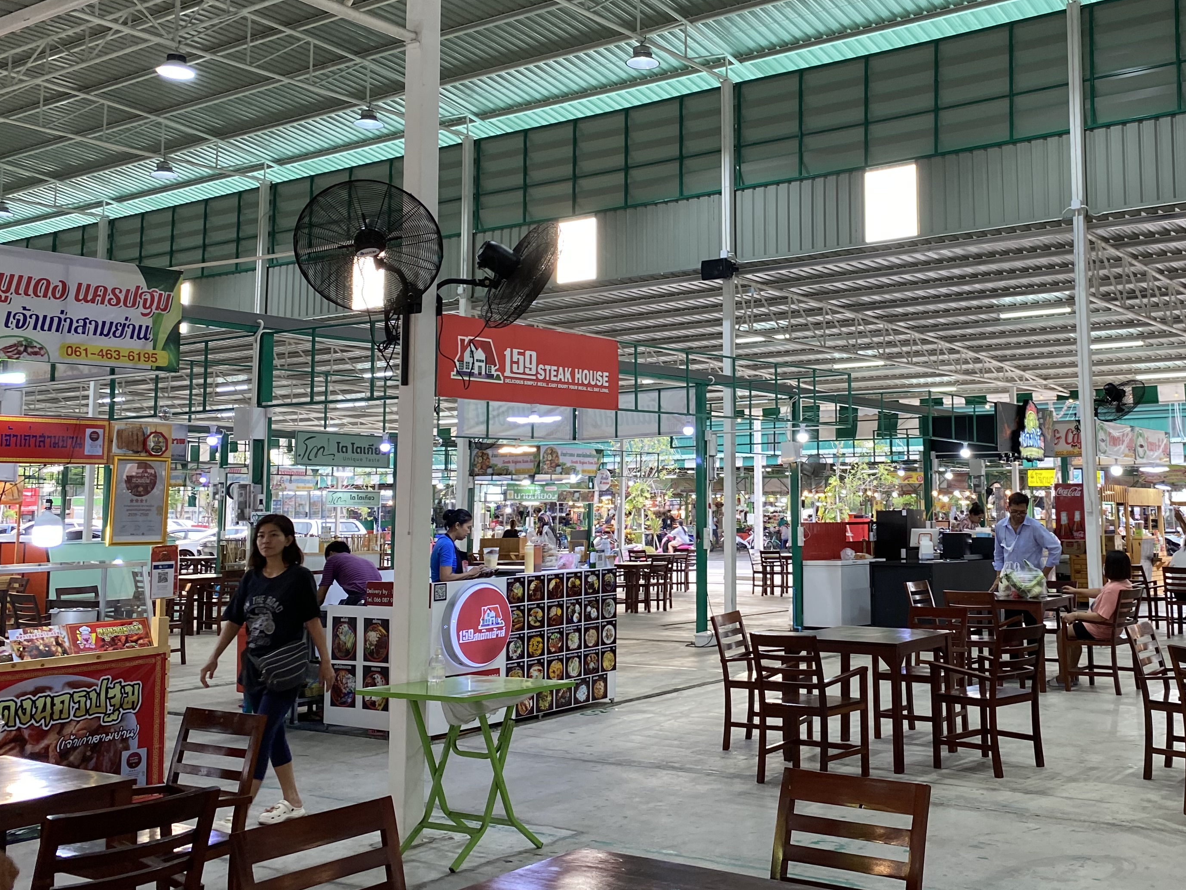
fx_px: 1302
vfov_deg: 37.6
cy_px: 370
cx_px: 764
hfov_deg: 48.4
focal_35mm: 38
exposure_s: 1/100
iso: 125
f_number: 1.8
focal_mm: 4.25
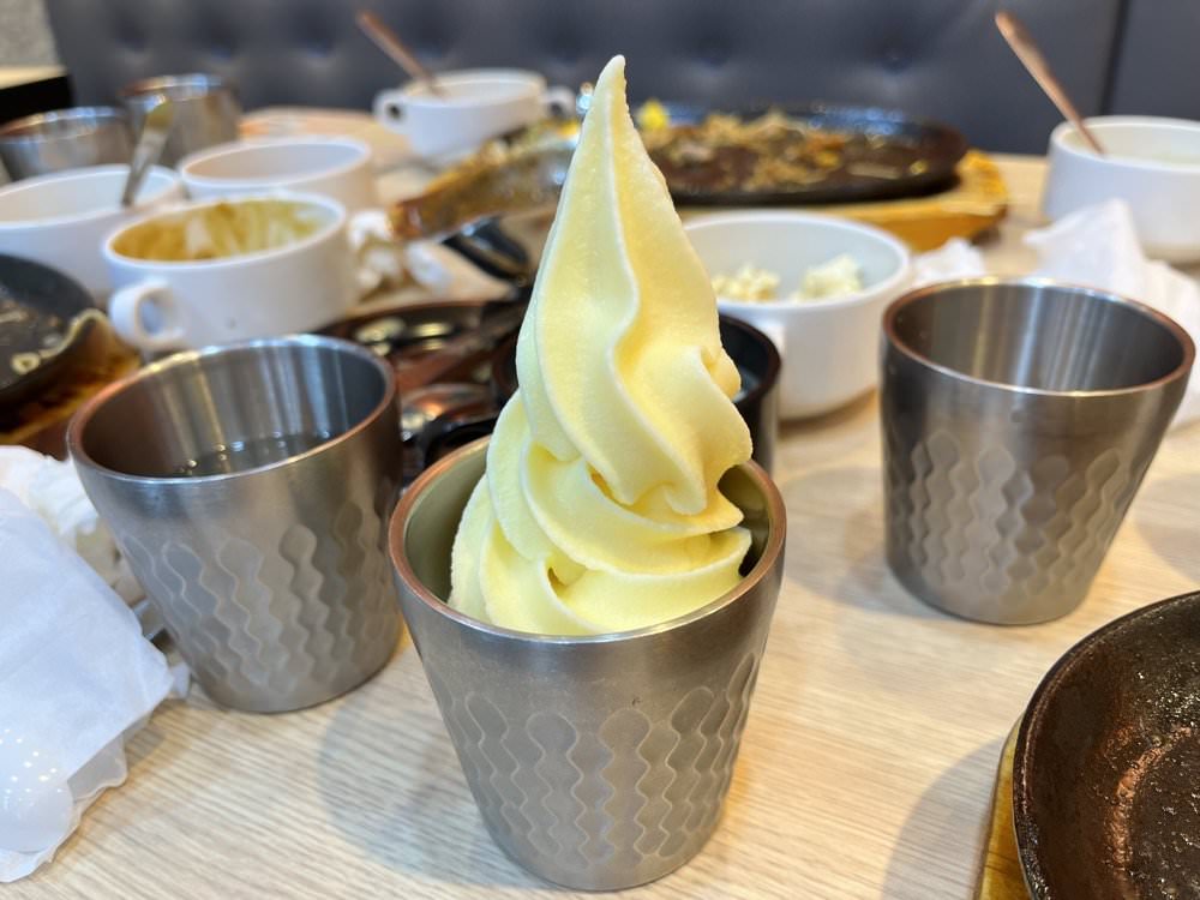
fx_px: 901
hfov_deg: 67.3
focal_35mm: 26
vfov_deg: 53.1
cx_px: 600
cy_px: 450
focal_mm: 5.1
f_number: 1.6
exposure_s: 1/60
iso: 64
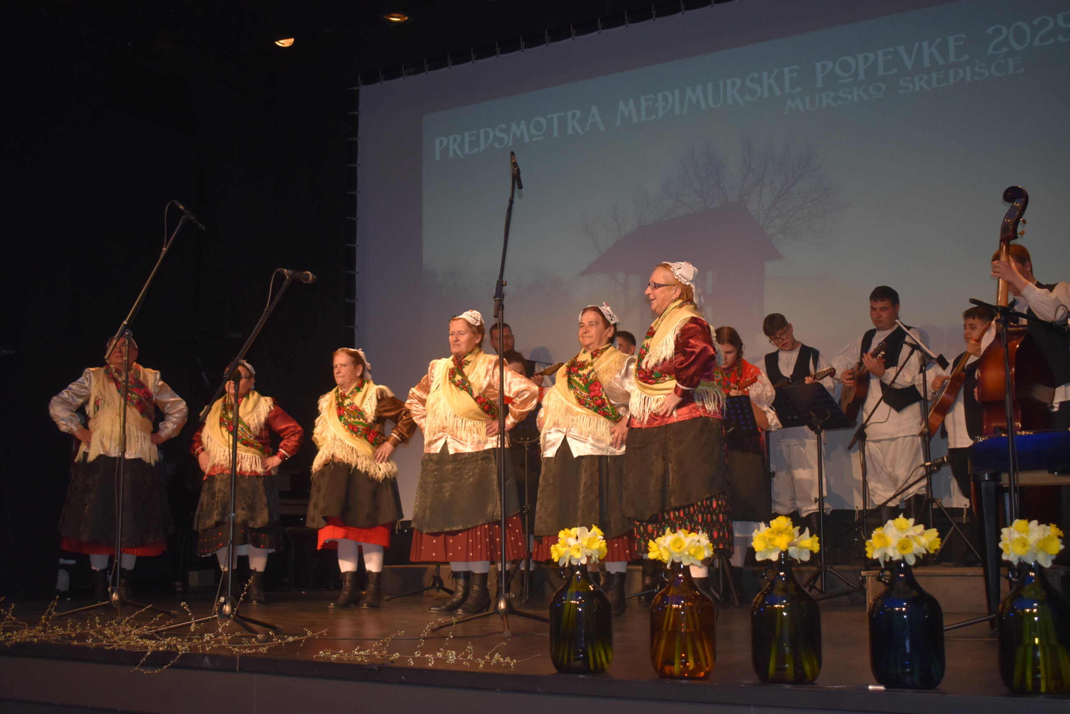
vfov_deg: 31.9
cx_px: 535
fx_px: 1249
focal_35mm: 42
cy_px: 357
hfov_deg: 46.4
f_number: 4.2
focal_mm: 28
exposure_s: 1/125
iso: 900
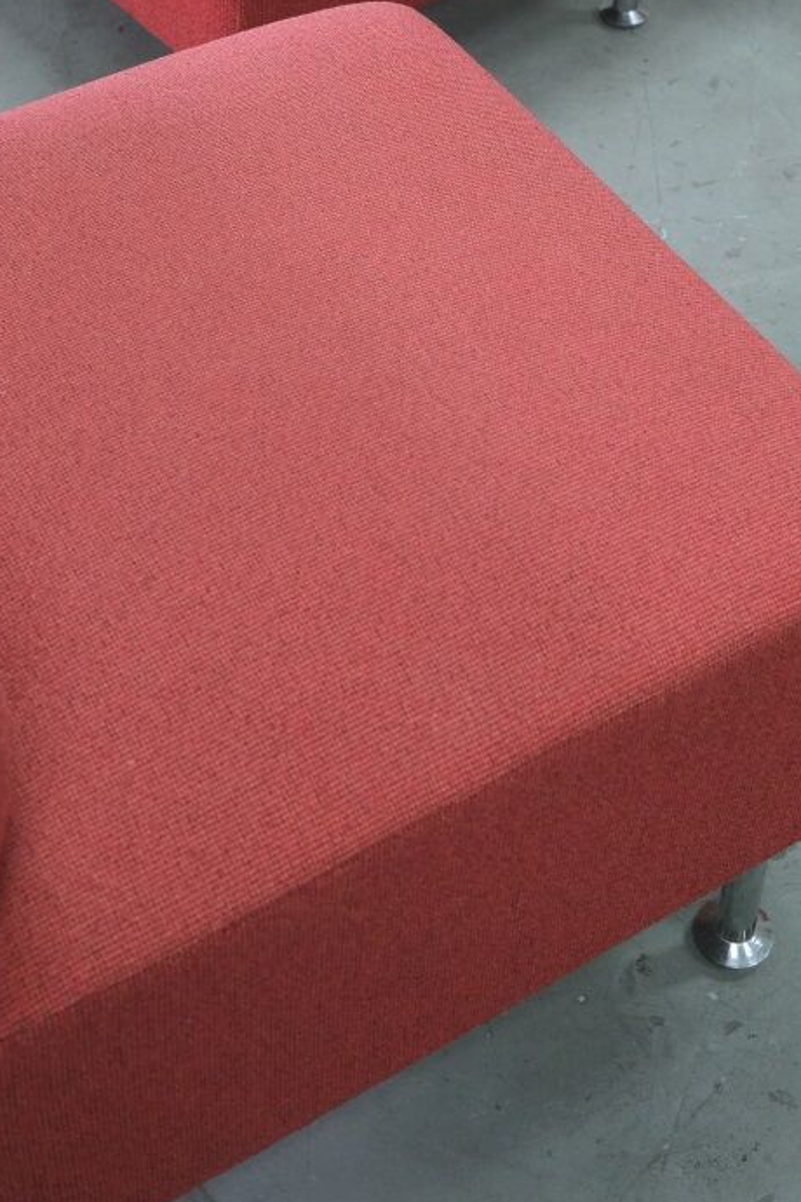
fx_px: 1969
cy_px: 115
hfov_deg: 23.0
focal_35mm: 59
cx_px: 413
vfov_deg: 32.2
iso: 1250
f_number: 4
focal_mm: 21.2
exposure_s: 1/30
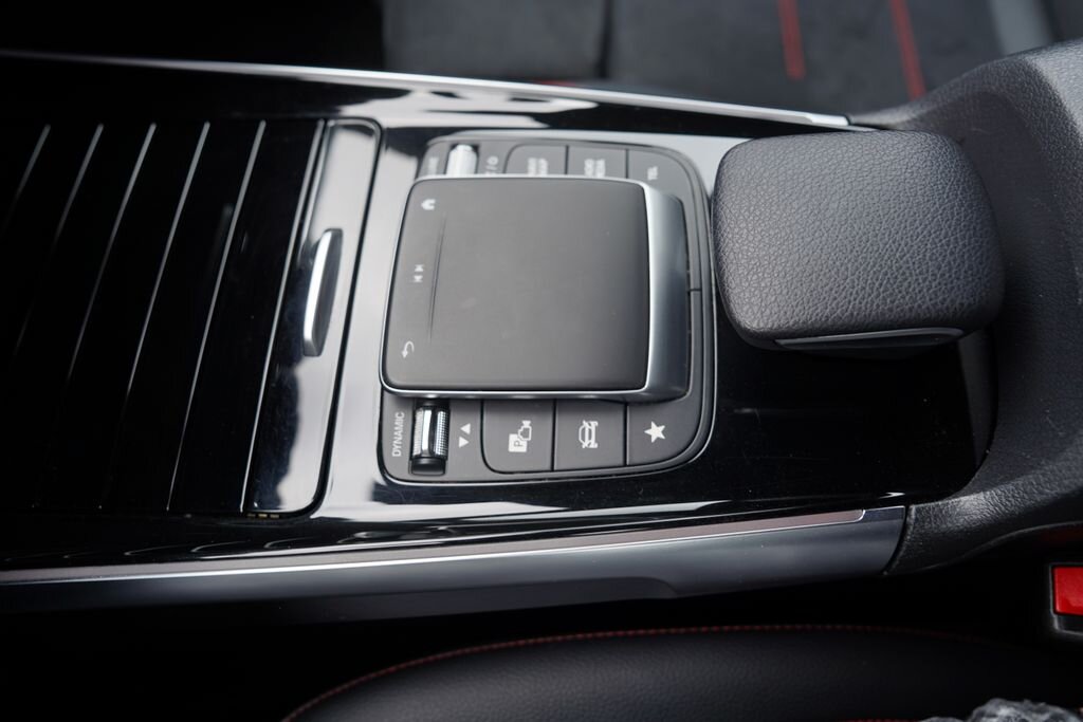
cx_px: 542
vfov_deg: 53.1
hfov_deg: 73.7
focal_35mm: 24
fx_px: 722
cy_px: 361
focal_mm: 24
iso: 100
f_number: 4
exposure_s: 1/60
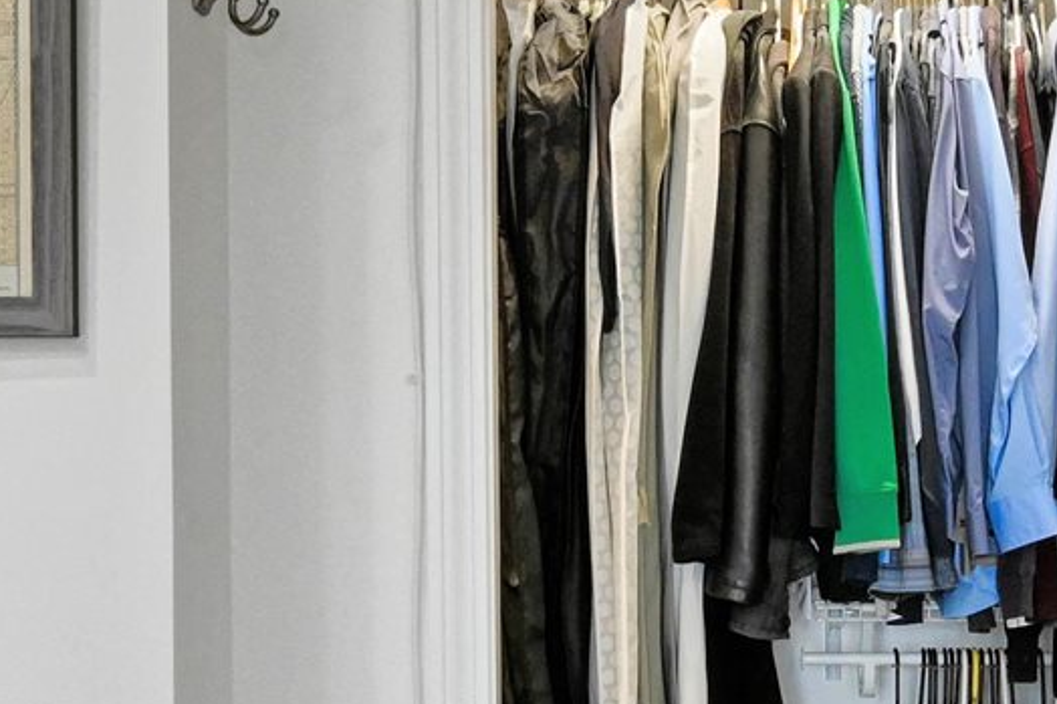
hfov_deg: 24.4
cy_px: 457
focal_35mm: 82
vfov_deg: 16.6
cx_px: 815
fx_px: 2407
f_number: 14
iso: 2000
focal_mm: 14
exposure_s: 1/50
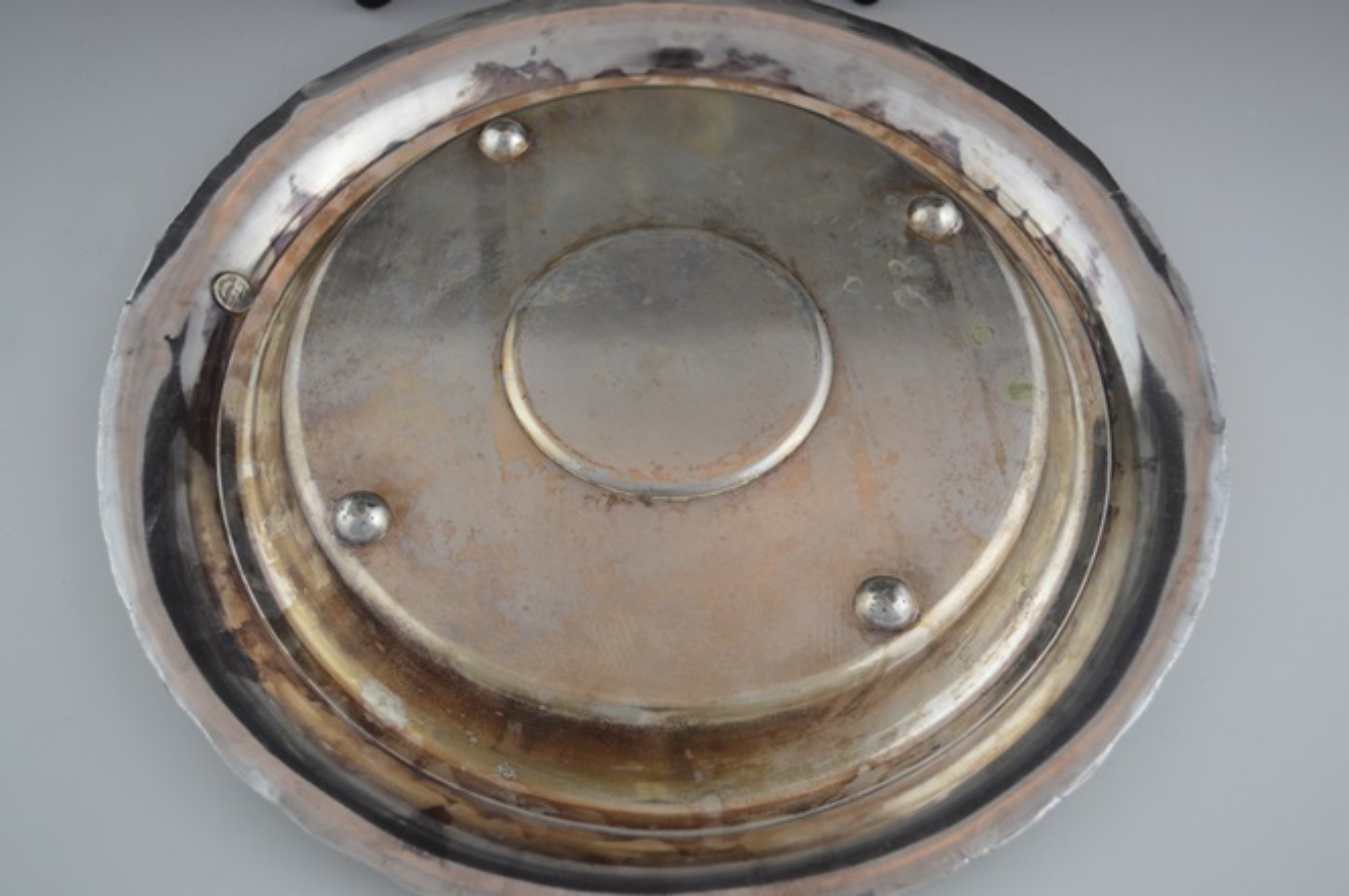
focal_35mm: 39
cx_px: 674
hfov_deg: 49.6
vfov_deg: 34.1
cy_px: 448
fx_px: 1460
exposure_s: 1/100
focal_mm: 26
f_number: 5
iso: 400
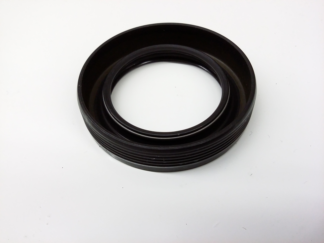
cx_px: 162
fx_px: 300
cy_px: 122
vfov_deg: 44.2
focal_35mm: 32
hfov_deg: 56.8
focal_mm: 3.4
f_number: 2.4
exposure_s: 1/17
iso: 160
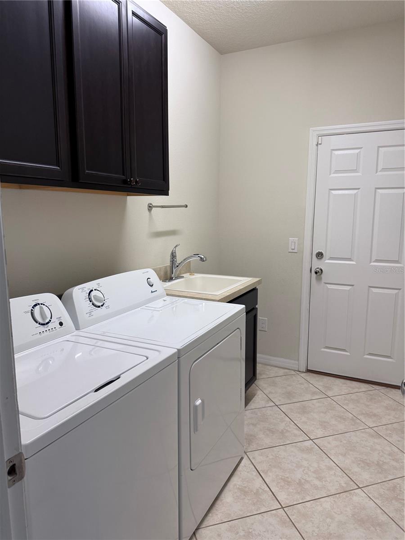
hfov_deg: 56.8
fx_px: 374
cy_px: 270
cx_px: 202
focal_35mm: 24
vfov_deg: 71.6
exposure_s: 1/60
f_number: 1.78
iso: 160
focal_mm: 6.76
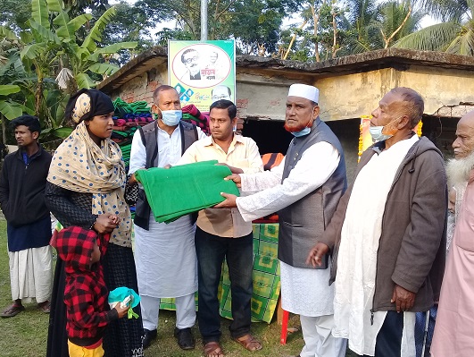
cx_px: 252
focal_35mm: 35
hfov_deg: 52.6
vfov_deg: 40.7
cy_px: 184
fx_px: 480
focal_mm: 3.3
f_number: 2.2
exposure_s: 1/150
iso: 50
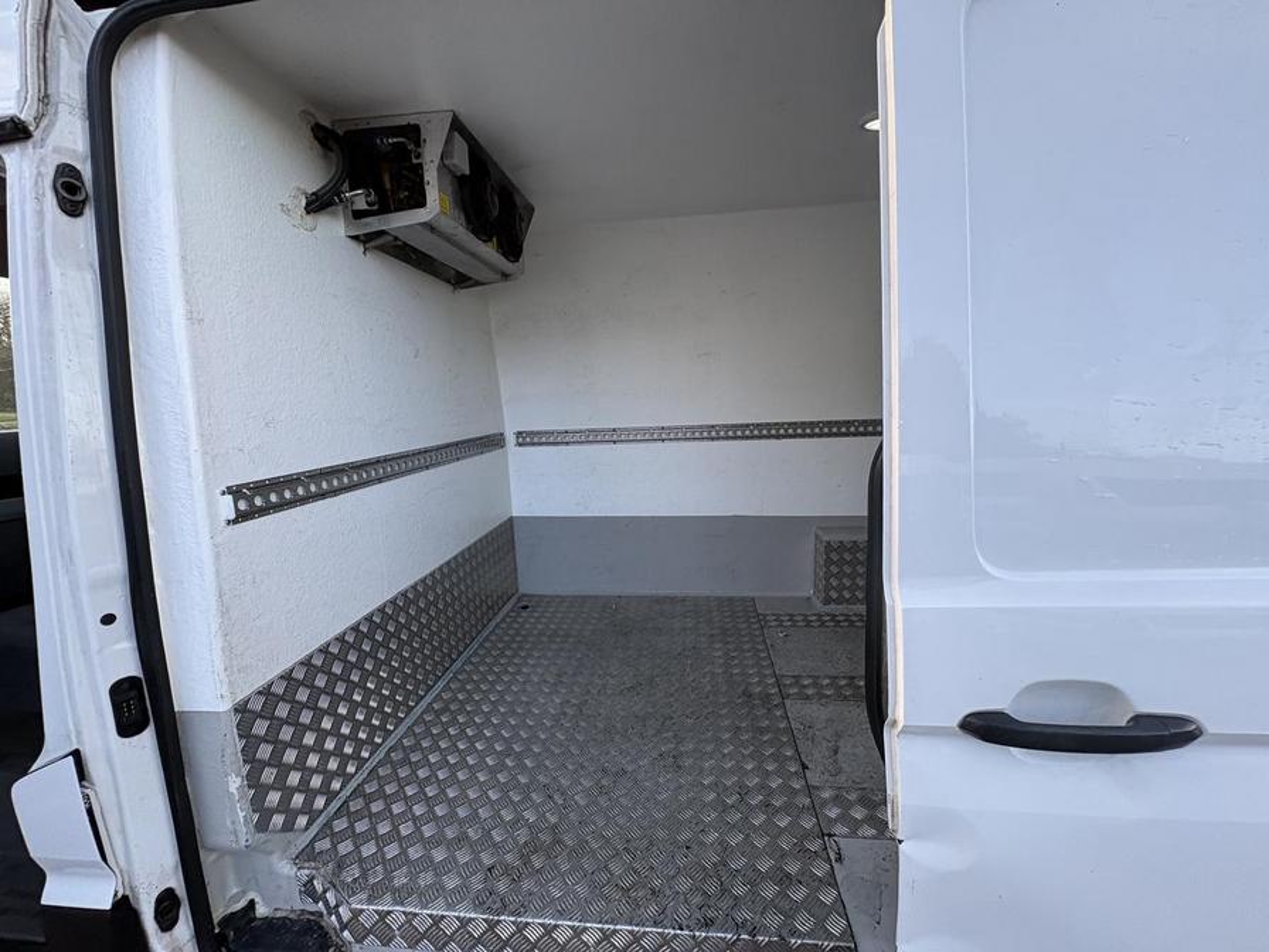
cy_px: 476
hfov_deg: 102.1
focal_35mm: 14
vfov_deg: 85.7
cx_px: 634
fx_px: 513
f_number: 2.2
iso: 40
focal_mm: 2.22
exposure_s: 1/99
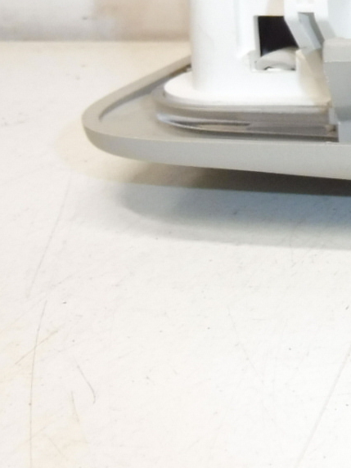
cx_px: 663
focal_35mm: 86
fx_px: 1163
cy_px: 88
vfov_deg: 22.4
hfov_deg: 14.7
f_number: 3.5
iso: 200
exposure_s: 1/125
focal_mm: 4.3
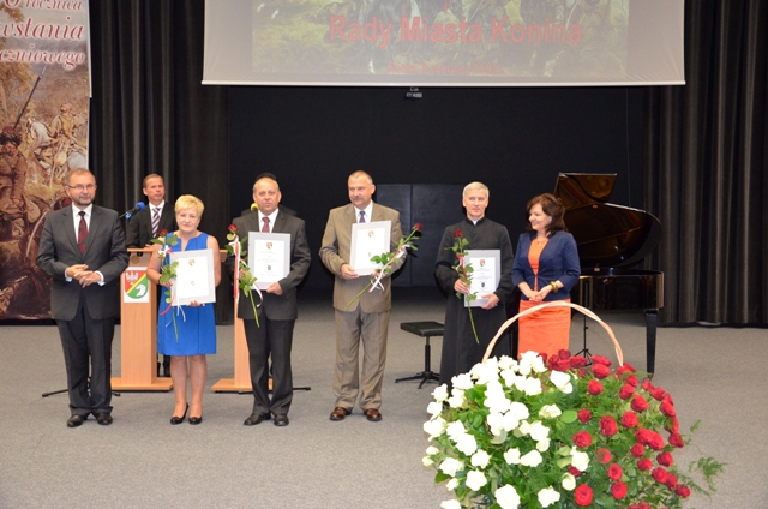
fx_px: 958
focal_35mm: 45
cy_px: 254
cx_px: 384
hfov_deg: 43.7
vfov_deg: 29.7
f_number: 4.2
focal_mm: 30
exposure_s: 1/60
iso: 2500
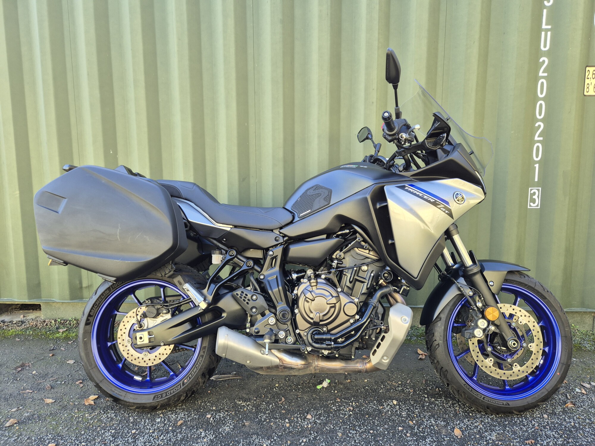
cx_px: 298
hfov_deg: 73.9
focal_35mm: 23
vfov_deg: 58.9
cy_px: 223
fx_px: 395
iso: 80
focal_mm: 5.4
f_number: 1.8
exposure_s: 1/180
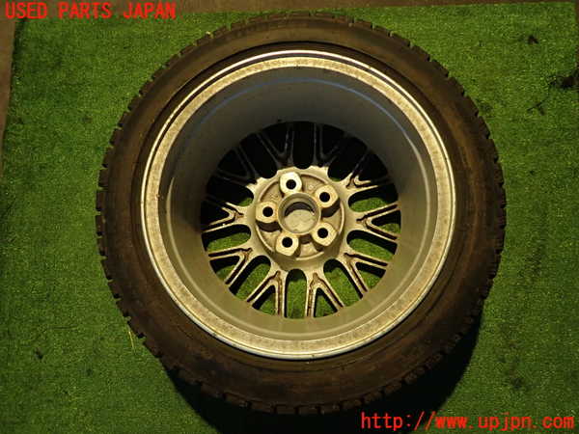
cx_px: 290
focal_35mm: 25
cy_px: 217
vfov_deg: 54.9
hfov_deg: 69.4
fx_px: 418
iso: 320
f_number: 2
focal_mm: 4.5
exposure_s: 1/30
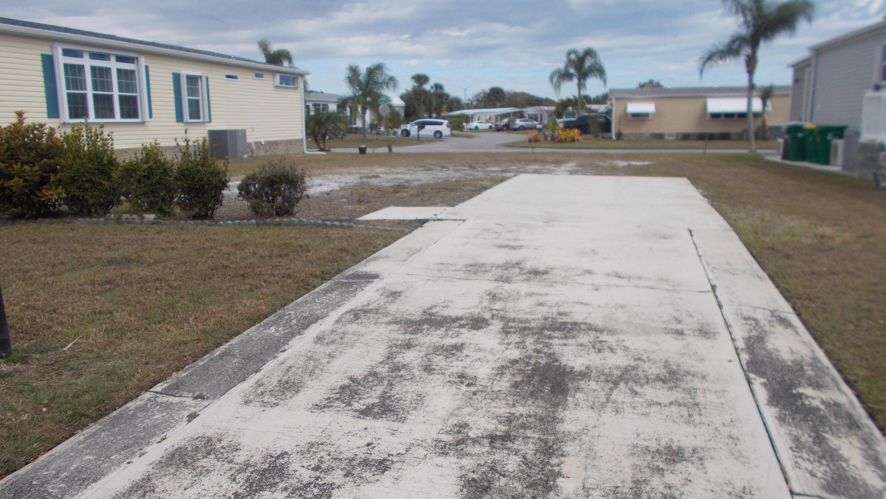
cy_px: 253
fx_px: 681
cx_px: 437
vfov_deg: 40.2
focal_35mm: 29
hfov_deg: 66.1
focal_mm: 4.6
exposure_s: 1/125
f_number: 8
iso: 80
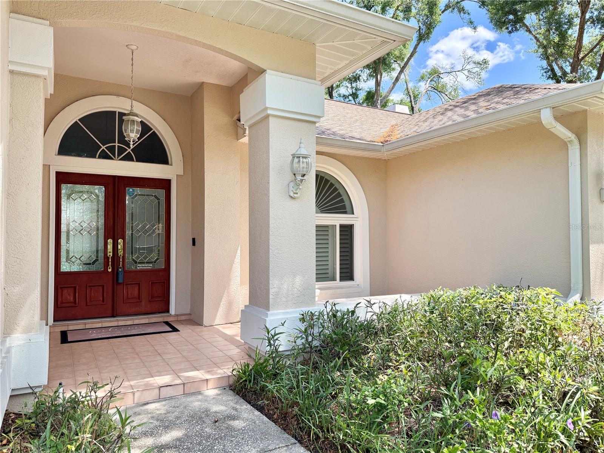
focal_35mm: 24
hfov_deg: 71.6
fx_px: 419
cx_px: 302
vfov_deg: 56.8
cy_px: 226
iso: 100
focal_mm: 6.76
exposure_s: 1/1250
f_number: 1.78
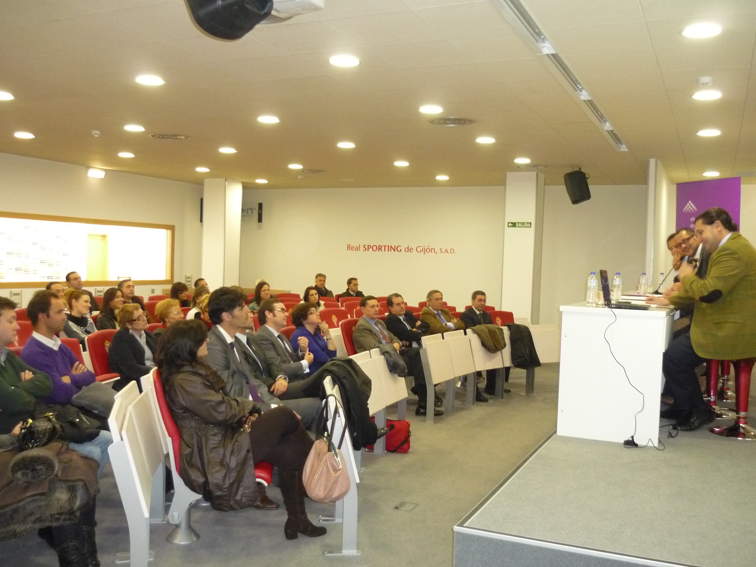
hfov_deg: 55.4
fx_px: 721
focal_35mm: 33
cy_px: 284
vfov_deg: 42.9
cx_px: 378
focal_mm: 5.5
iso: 500
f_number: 2.8
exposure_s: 1/30
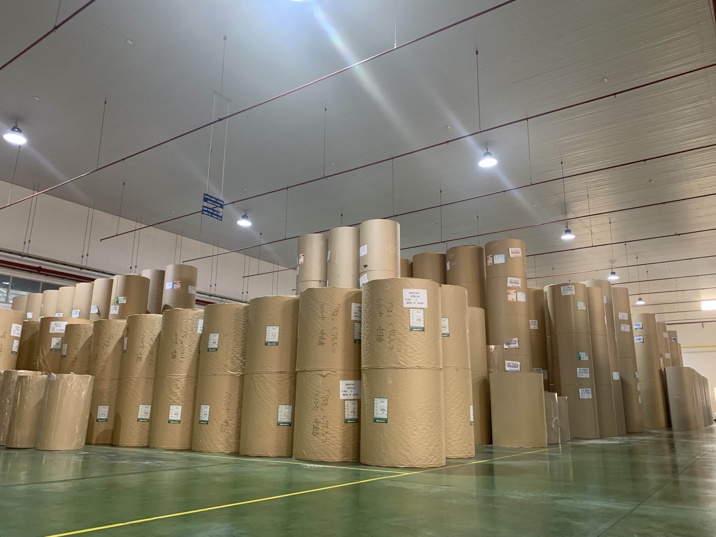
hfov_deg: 67.3
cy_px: 268
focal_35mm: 26
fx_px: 538
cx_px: 358
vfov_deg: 53.1
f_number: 1.8
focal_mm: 4.25
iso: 250
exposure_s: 1/60
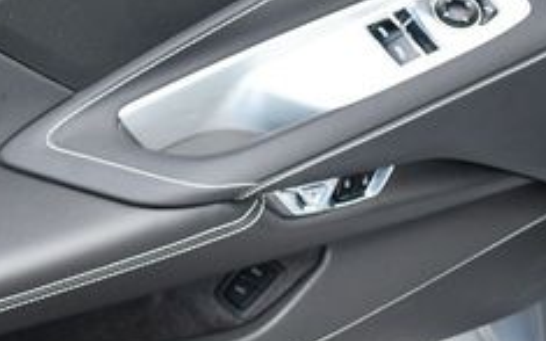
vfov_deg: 13.0
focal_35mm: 100
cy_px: 70
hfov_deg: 20.3
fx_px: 1488
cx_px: 46
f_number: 3.5
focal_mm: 18
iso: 450
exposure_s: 1/250
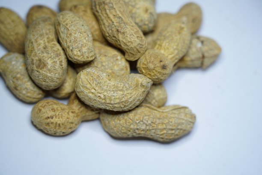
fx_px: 764
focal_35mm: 105
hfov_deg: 19.5
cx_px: 131
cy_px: 88
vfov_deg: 13.0
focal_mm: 105
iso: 200
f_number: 5.6
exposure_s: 1/80
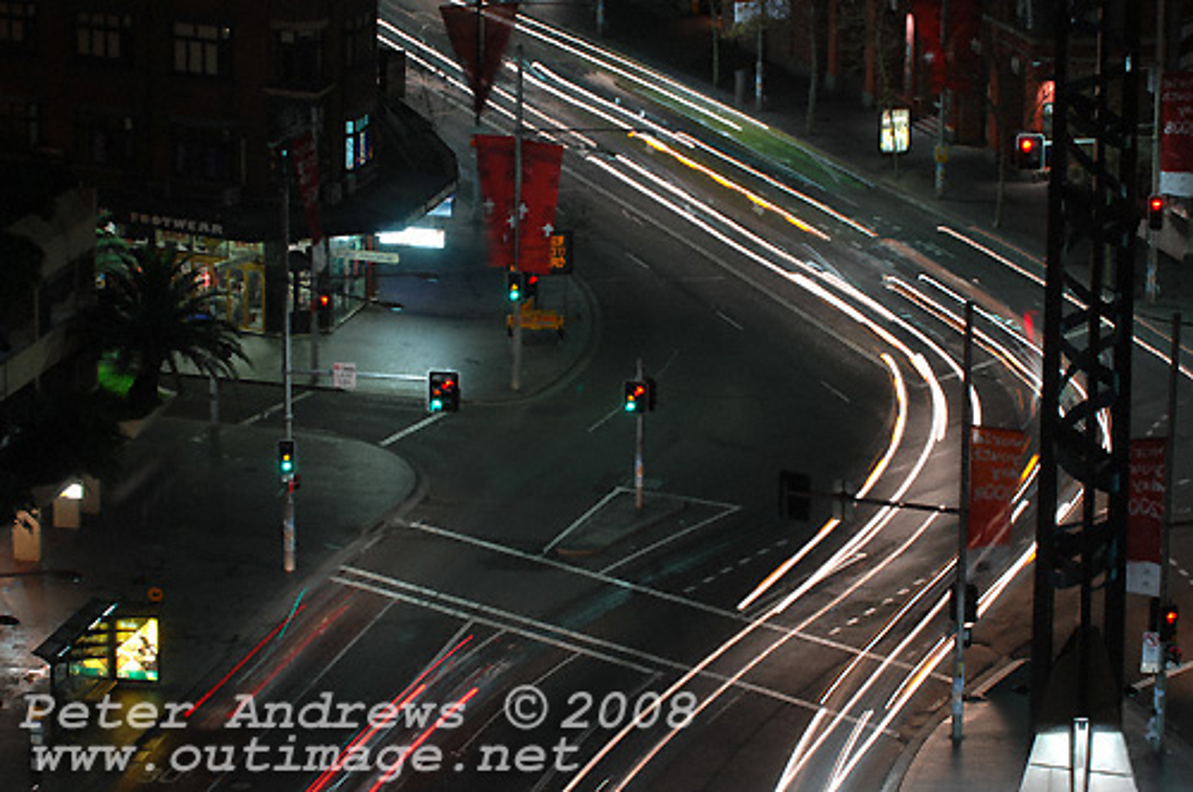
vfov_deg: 8.7
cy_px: 396
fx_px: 5213
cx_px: 596
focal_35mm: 158
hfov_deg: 13.1
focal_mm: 105
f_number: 8
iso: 100
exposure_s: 3.6
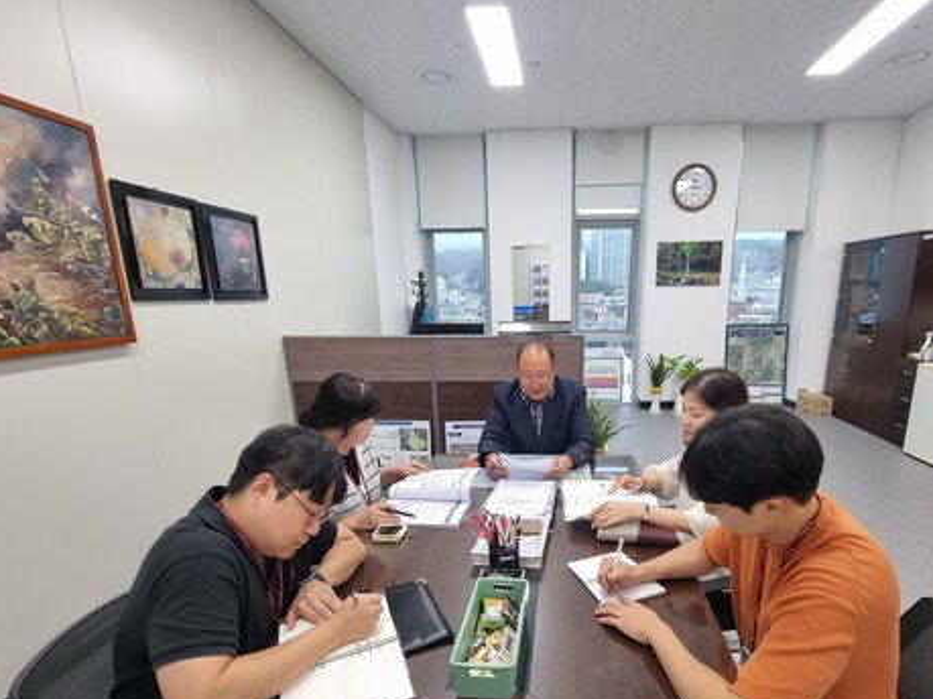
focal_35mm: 17
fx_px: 458
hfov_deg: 90.4
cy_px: 421
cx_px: 535
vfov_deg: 73.9
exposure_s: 1/60
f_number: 2.2
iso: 200
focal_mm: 2.2
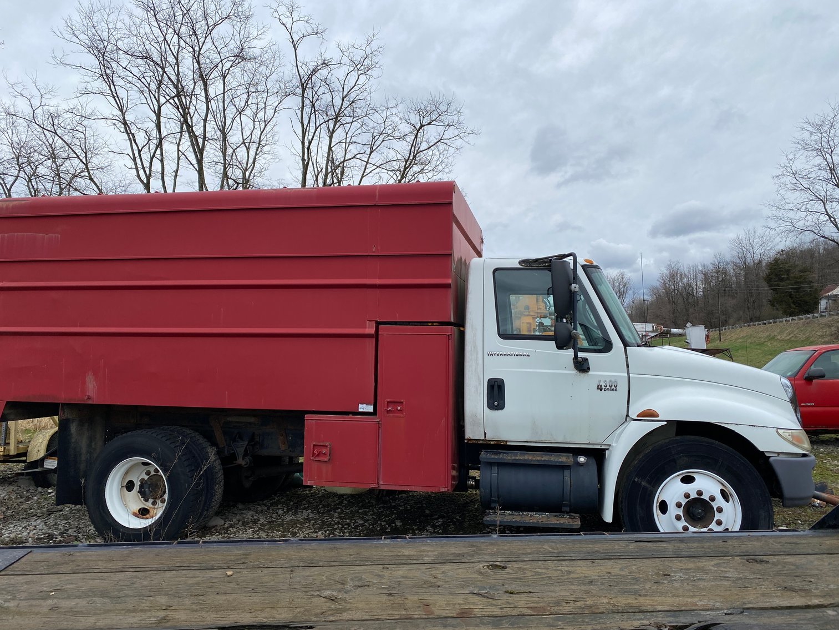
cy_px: 315
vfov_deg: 53.1
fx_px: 630
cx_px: 420
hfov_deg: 67.3
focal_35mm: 26
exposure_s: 1/1016
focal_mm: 4.25
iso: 32
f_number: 1.8
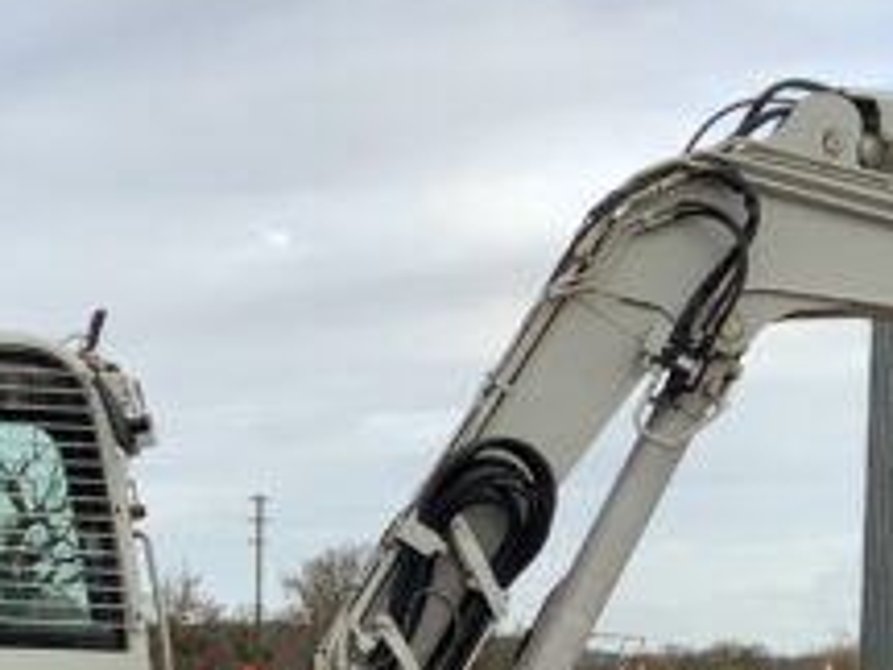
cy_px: 699
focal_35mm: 86
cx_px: 446
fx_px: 2219
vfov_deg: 16.7
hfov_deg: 22.8
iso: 16
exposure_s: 1/394
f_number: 1.8
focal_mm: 3
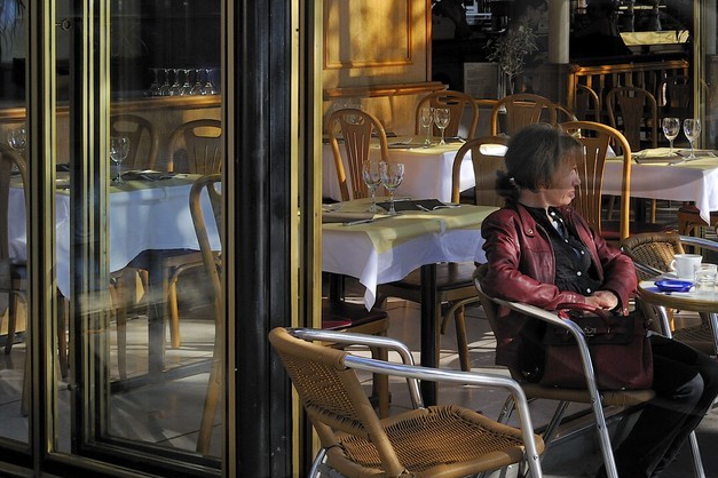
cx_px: 782
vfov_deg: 18.0
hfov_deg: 25.4
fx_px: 1476
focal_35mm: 74
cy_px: 3
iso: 200
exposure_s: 1/160
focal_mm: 29
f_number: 10
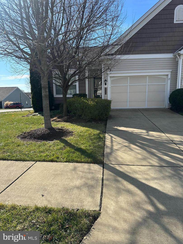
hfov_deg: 56.8
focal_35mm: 24
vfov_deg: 71.6
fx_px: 169
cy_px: 122
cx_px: 92
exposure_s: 1/2660
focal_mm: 6.86
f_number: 1.78
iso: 80
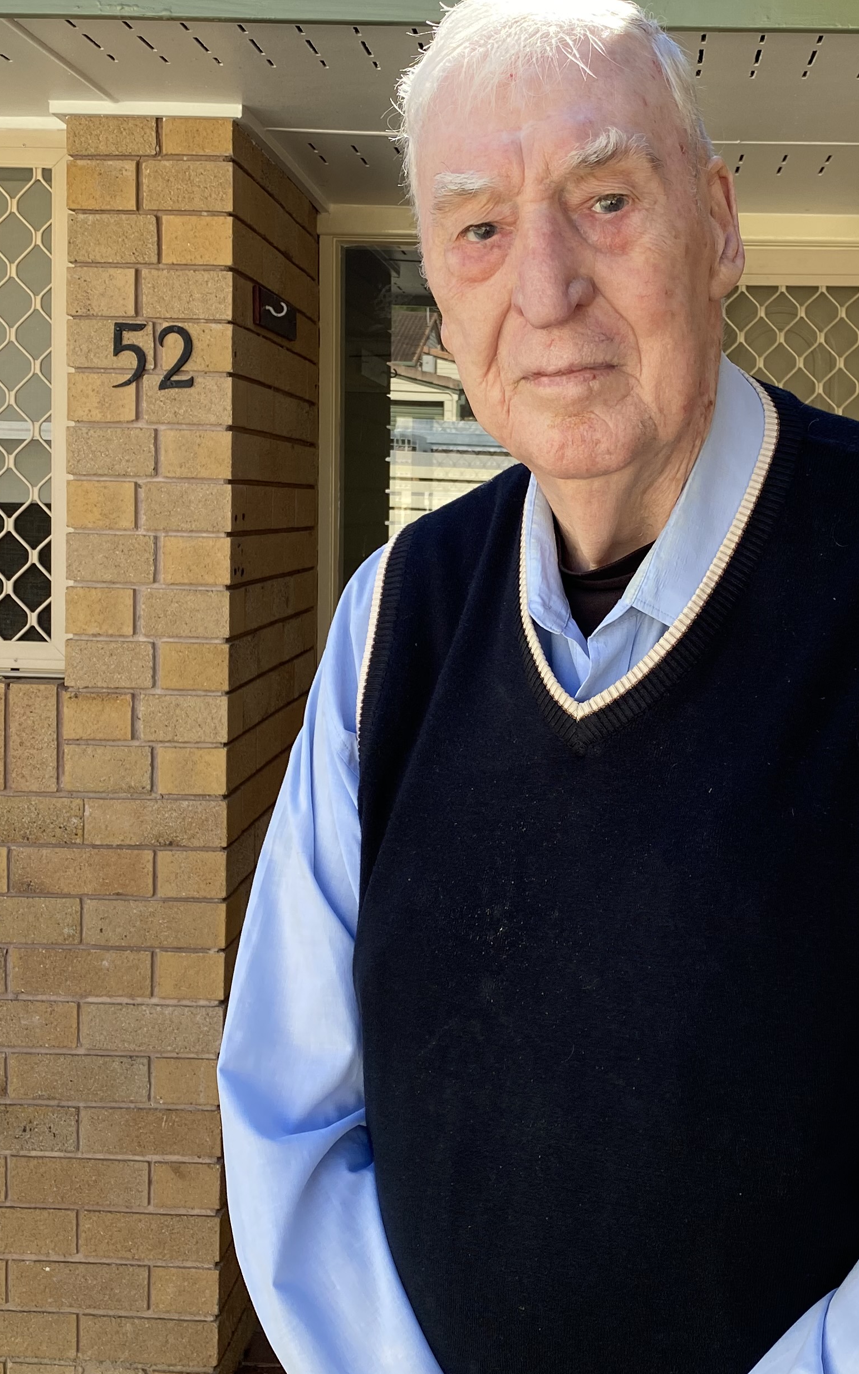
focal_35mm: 45
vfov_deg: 44.3
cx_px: 545
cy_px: 637
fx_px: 1686
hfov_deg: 28.5
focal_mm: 4.25
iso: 32
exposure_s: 1/536
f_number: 1.8
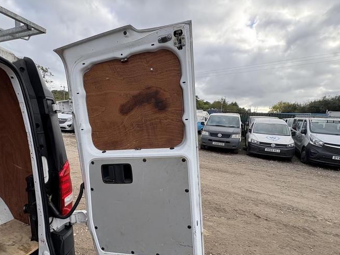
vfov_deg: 68.3
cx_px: 142
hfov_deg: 83.9
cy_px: 147
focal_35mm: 19
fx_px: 187
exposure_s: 1/226
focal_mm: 2.22
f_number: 2.2
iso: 40
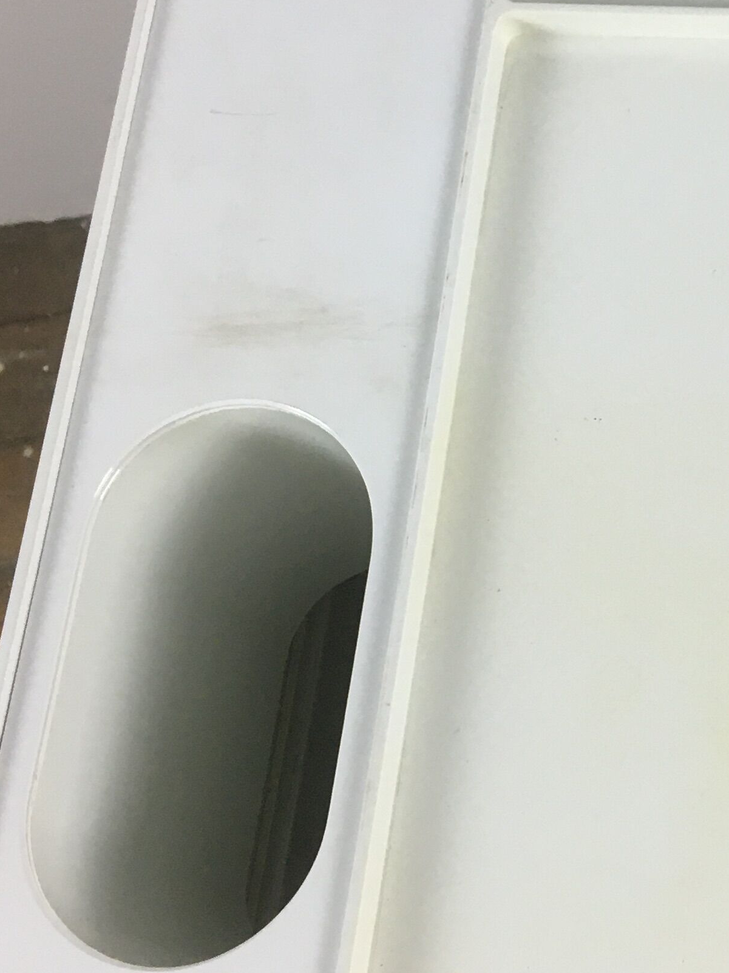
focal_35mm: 73
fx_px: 2050
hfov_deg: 19.4
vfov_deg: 26.6
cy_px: 412
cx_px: 780
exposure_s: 1/33
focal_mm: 4.15
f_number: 2.2
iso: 50
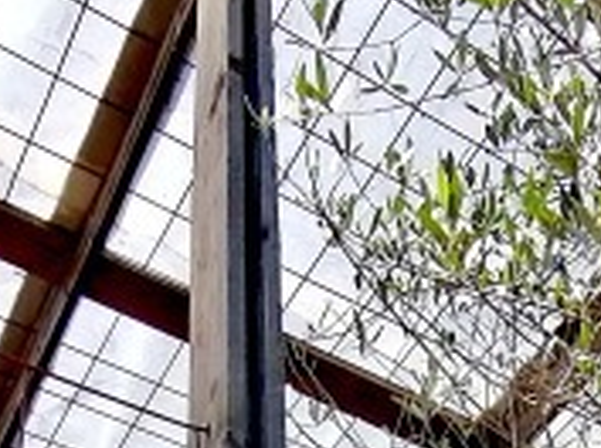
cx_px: 438
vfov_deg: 16.0
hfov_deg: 25.1
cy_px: 821
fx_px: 1334
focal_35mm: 77
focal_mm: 2.7
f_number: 2.4
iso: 50
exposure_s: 1/411
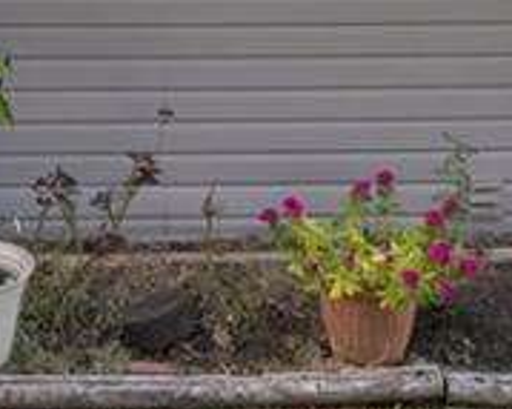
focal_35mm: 118
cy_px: -405
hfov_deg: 15.9
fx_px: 1787
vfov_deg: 11.7
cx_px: -29
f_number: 2.8
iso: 380
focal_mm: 8.38
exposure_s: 1/15
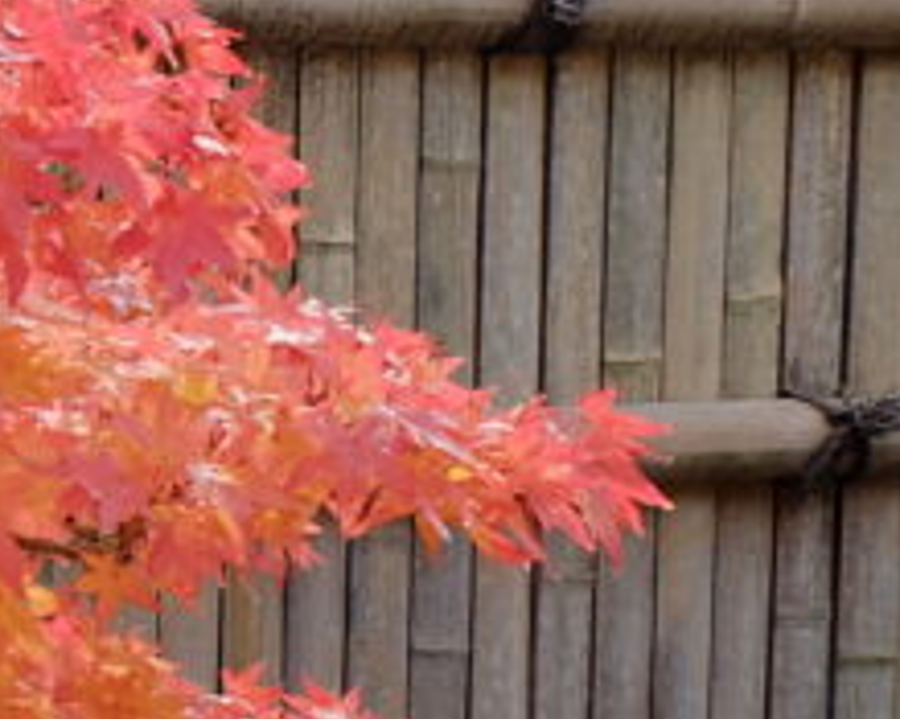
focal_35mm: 145
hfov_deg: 11.4
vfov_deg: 10.6
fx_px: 3861
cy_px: 84
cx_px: -1163
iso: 400
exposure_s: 1/85
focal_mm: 22.2
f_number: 11
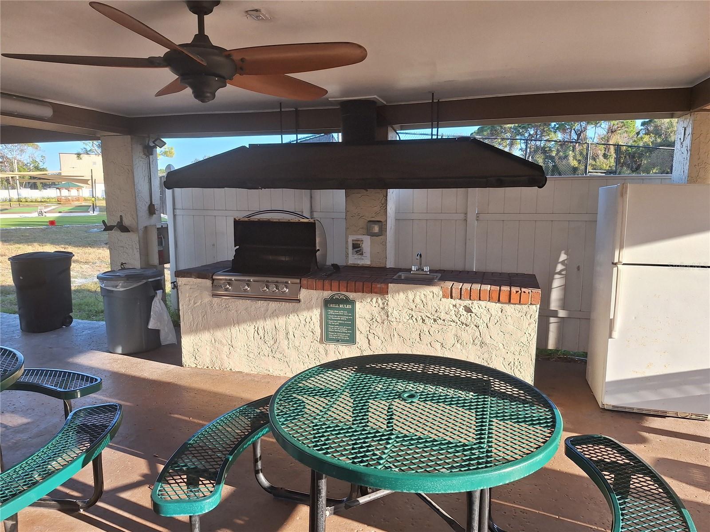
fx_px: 472
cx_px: 355
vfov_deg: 58.9
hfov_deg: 73.9
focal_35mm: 23
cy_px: 266
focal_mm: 5.54
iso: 40
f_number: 1.8
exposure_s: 1/602
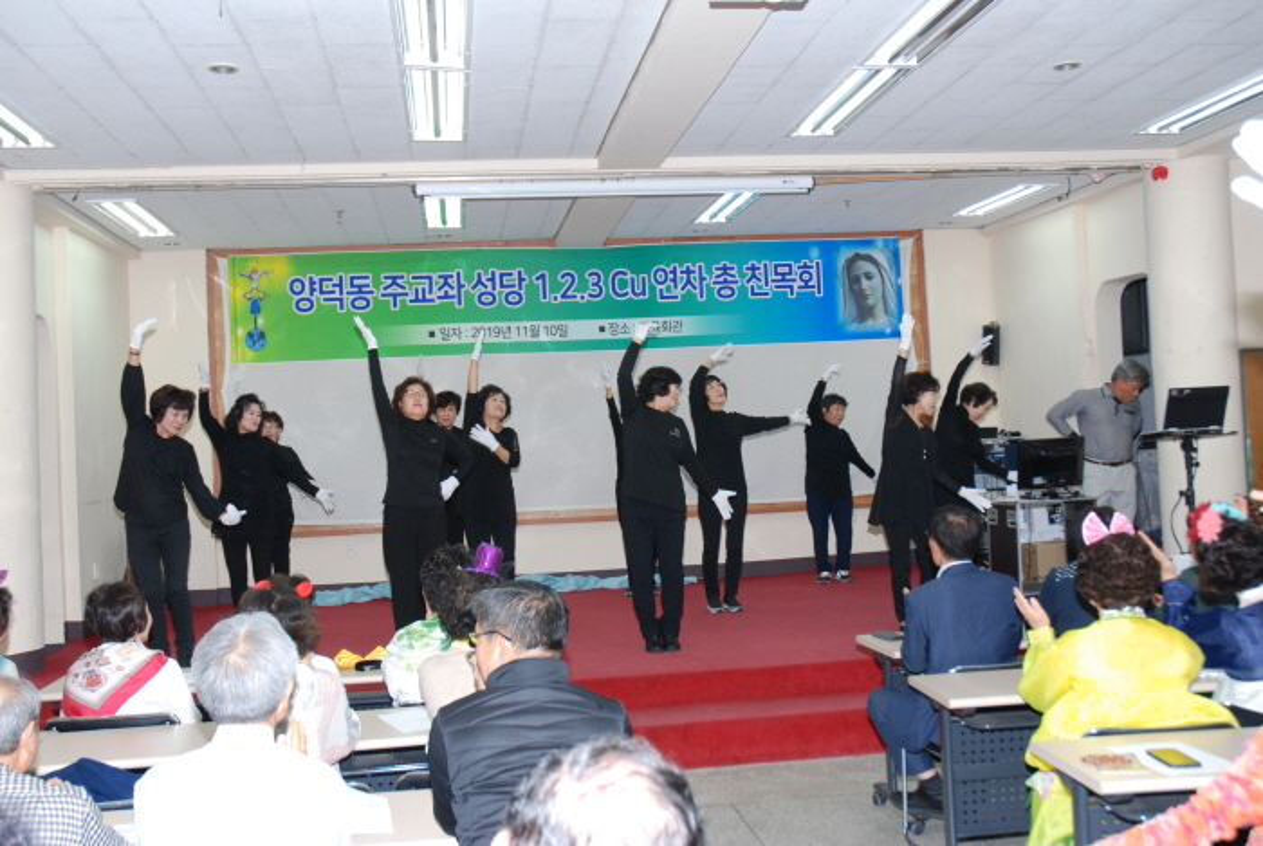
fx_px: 1265
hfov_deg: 53.1
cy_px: 423
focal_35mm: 36
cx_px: 632
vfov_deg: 37.0
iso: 400
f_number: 5.6
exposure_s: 1/60
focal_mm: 24
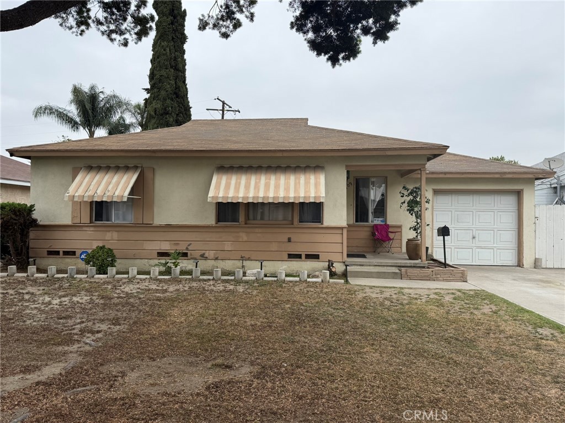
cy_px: 212
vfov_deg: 56.8
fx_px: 392
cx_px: 282
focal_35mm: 24
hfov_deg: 71.6
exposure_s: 1/1855
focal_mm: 6.76
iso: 80
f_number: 1.78
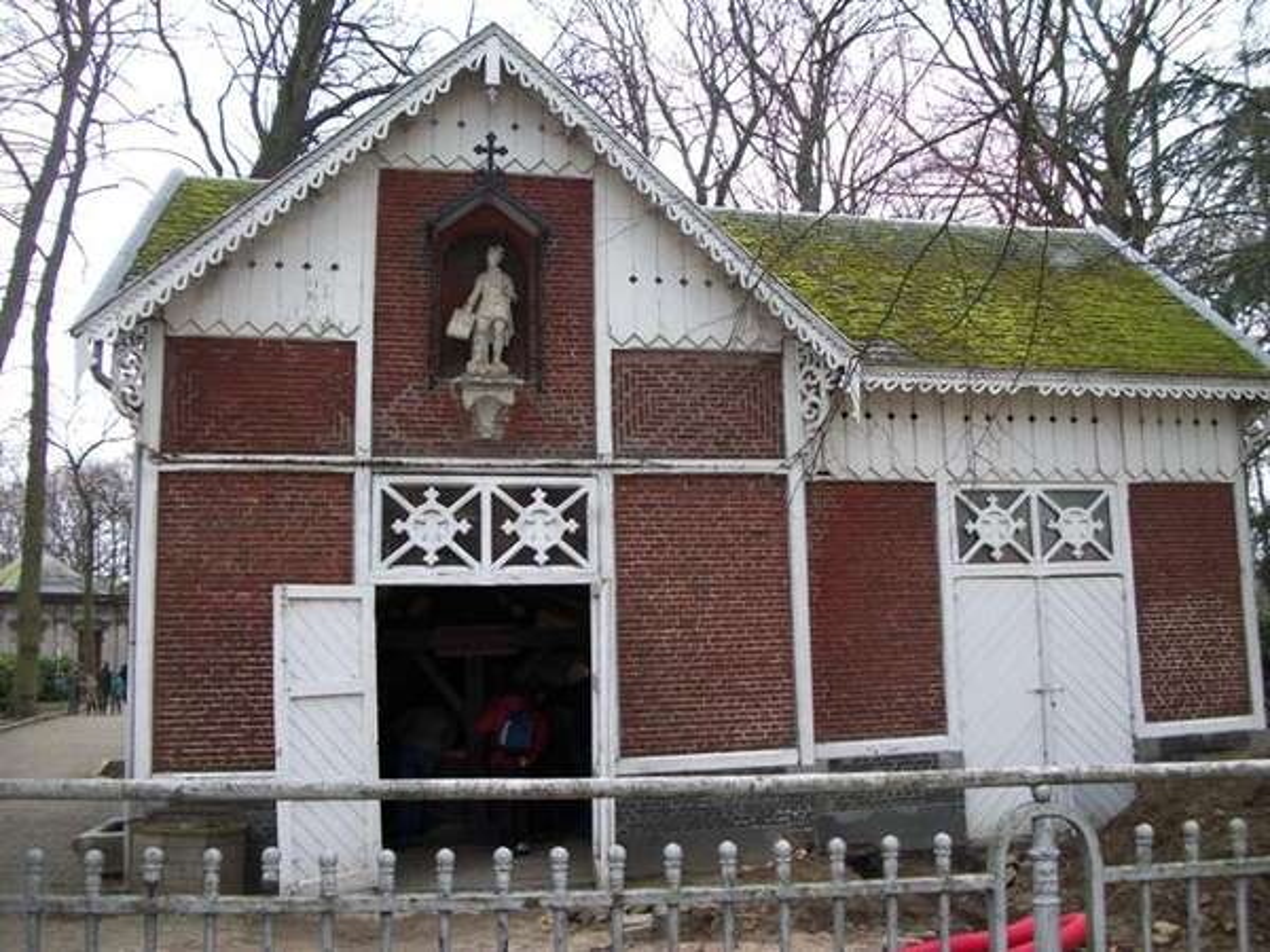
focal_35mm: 32
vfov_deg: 44.2
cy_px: 476
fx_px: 1174
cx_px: 635
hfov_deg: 56.8
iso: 80
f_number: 2.9
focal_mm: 5.7
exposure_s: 1/160
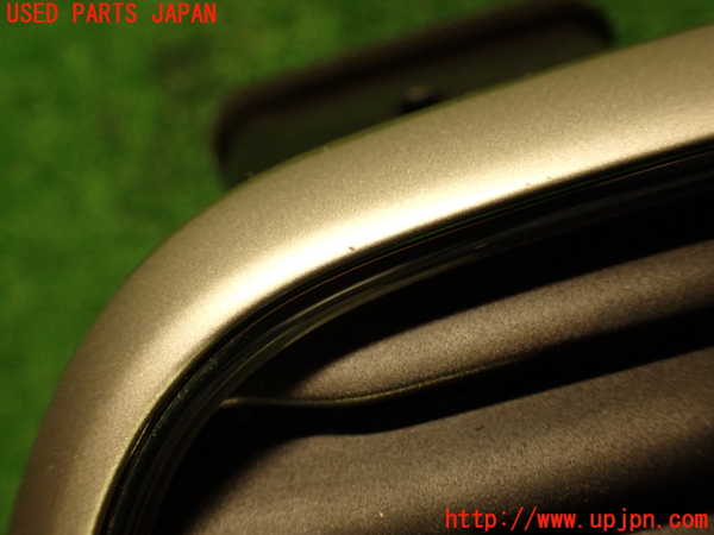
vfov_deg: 44.2
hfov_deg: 56.8
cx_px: 357
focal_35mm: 32
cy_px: 268
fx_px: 660
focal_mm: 5.79
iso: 250
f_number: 2.4
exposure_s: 1/30
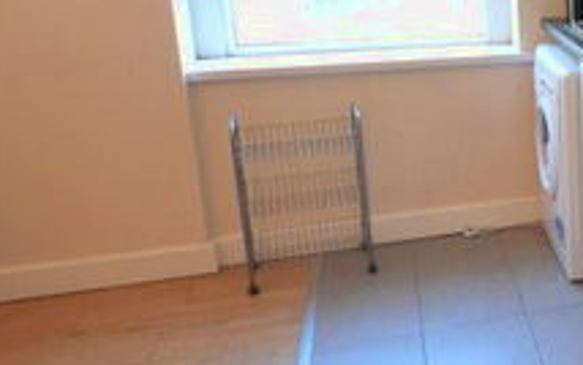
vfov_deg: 25.6
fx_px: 795
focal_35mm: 50
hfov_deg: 29.5
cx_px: 812
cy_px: 101
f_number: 4
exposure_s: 1/60
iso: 1600
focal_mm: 10
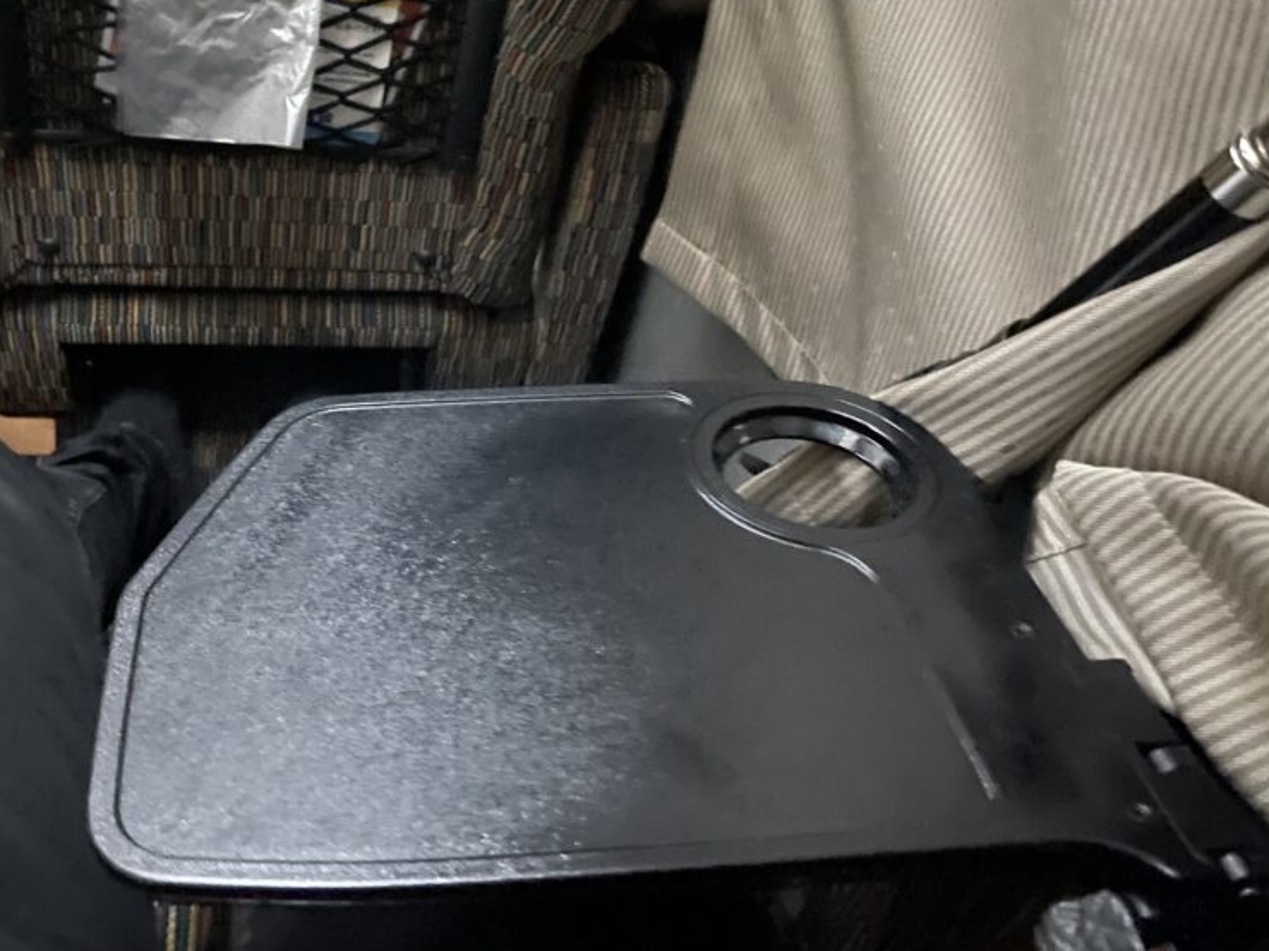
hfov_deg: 50.6
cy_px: 310
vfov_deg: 39.2
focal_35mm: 36
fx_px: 1320
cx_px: 437
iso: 1250
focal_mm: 4.2
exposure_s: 1/15
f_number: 1.6
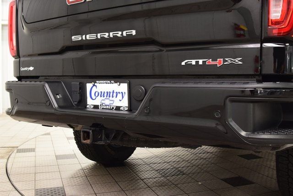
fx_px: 293
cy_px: 98
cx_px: 146
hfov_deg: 53.1
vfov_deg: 36.9
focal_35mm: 36
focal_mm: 24
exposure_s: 1/30
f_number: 5.6
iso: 1600
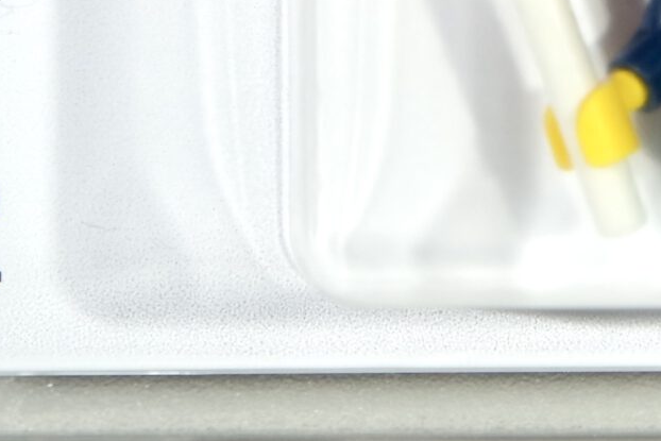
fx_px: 3324
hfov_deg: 11.3
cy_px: -342
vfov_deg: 7.4
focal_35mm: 181
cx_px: 552
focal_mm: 29
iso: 100
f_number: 5
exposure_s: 1/125
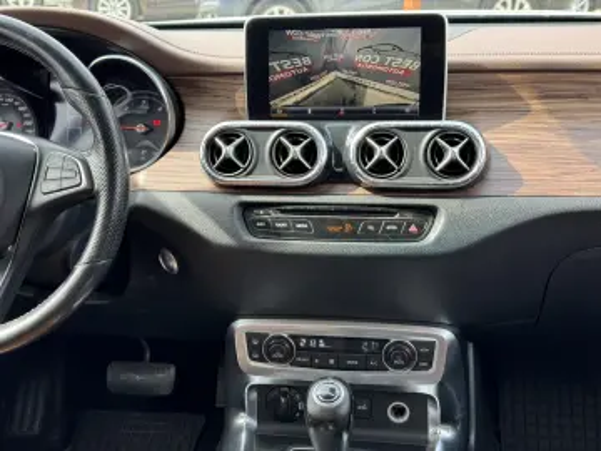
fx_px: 833
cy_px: 226
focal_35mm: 48
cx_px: 300
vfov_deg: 30.3
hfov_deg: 39.7
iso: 64
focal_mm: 6.76
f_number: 1.78
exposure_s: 1/172
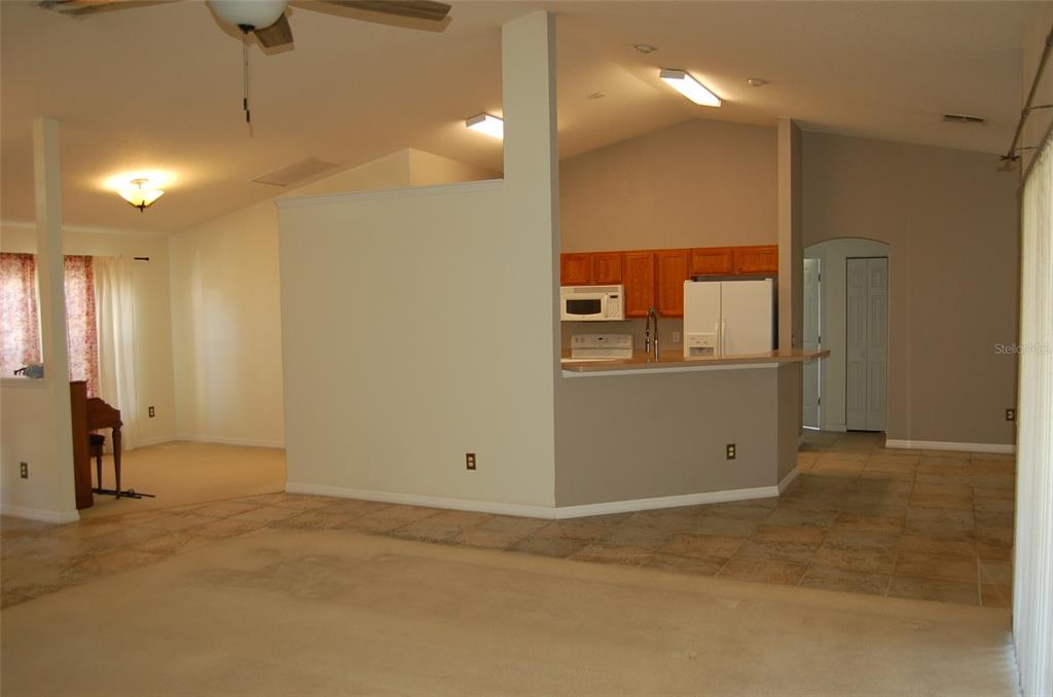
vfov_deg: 43.4
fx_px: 876
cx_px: 526
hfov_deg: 62.0
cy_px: 348
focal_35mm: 30
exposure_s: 1/60
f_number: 3.8
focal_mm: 20
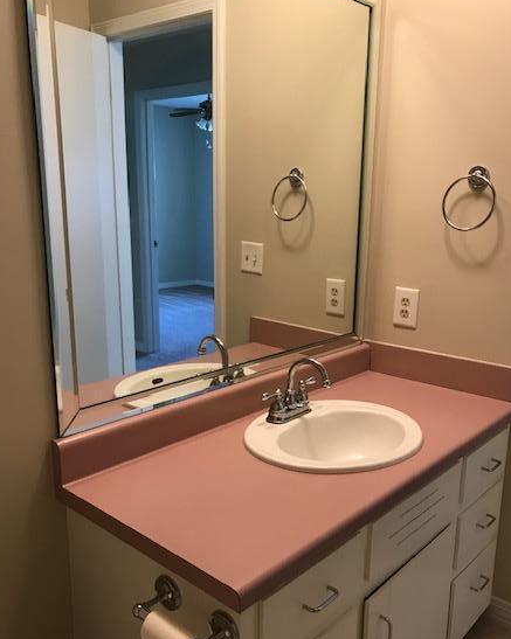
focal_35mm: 32
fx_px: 605
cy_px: 343
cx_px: 271
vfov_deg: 55.6
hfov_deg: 45.7
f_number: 1.8
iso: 50
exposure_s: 1/15
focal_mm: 3.99
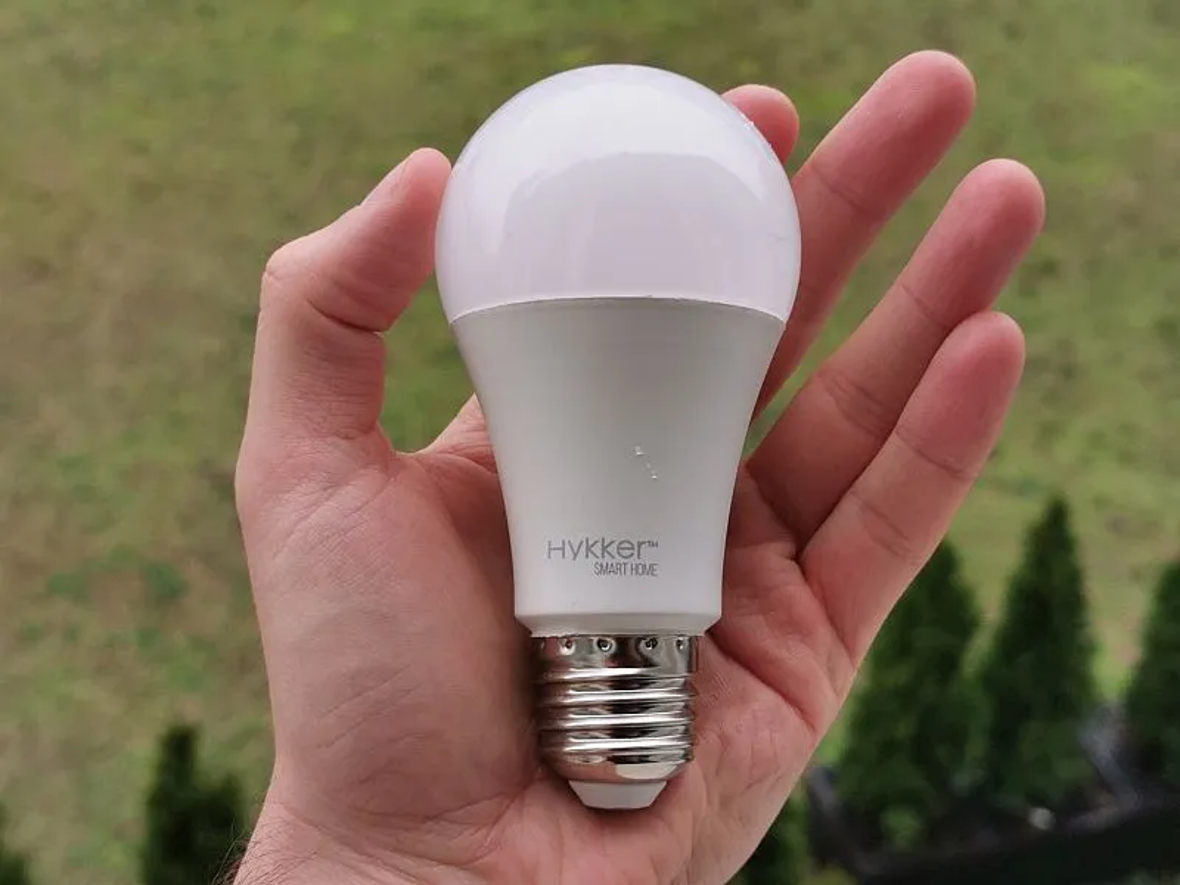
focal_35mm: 54
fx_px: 1841
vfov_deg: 27.0
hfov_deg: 35.5
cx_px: 590
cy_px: 442
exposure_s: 1/179
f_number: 1.6
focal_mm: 5.56
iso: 50
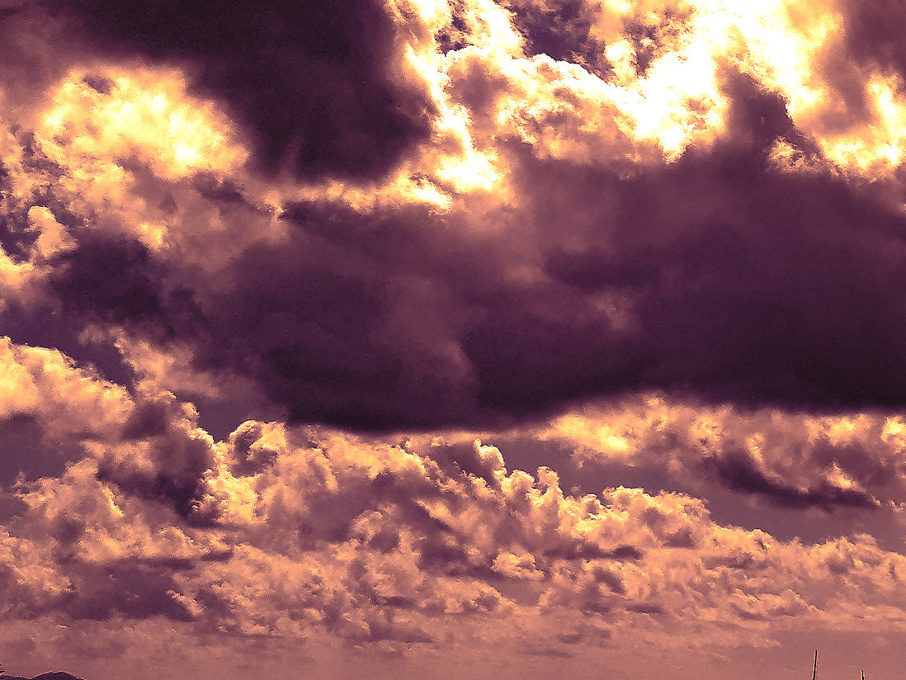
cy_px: 127
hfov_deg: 29.8
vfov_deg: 24.4
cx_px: 962
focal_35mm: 59
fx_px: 1545
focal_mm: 3.6
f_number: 1.9
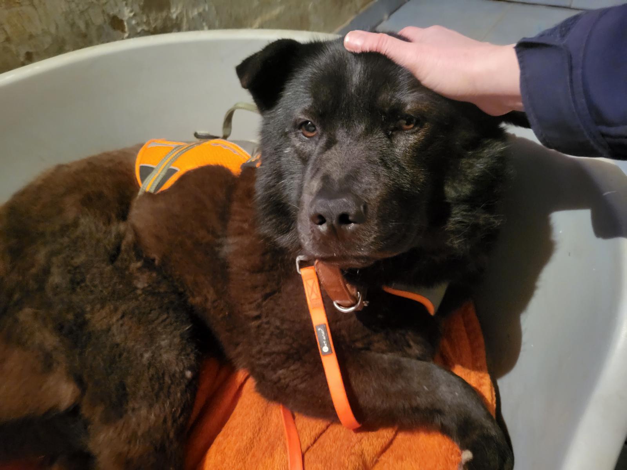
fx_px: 471
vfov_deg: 53.1
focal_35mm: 26
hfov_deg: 67.3
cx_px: 314
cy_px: 235
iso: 1600
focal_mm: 5.4
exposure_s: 1/25
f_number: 1.8
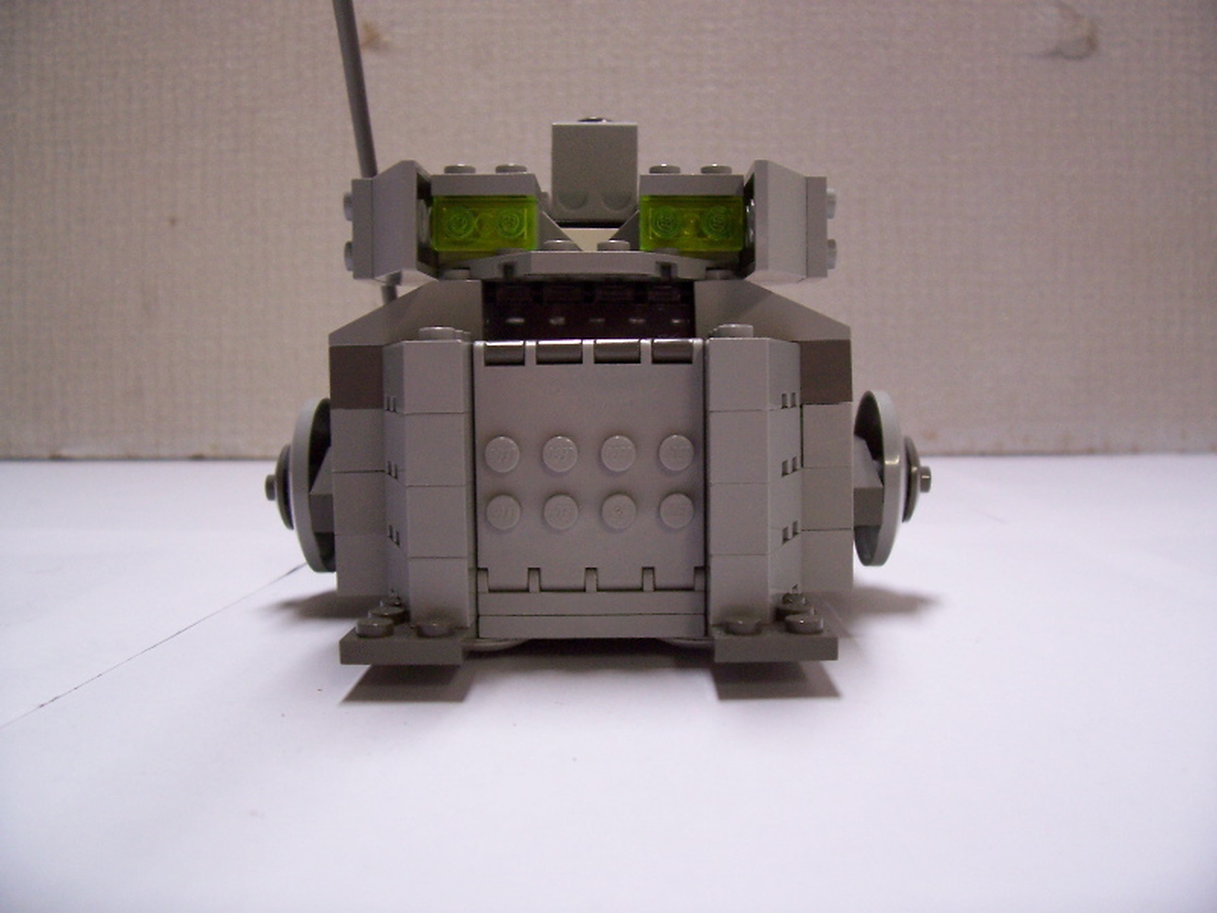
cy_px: 456
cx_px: 608
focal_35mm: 34
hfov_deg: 54.0
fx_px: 1195
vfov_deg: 41.8
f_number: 2.7
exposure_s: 1/20
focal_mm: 5.6
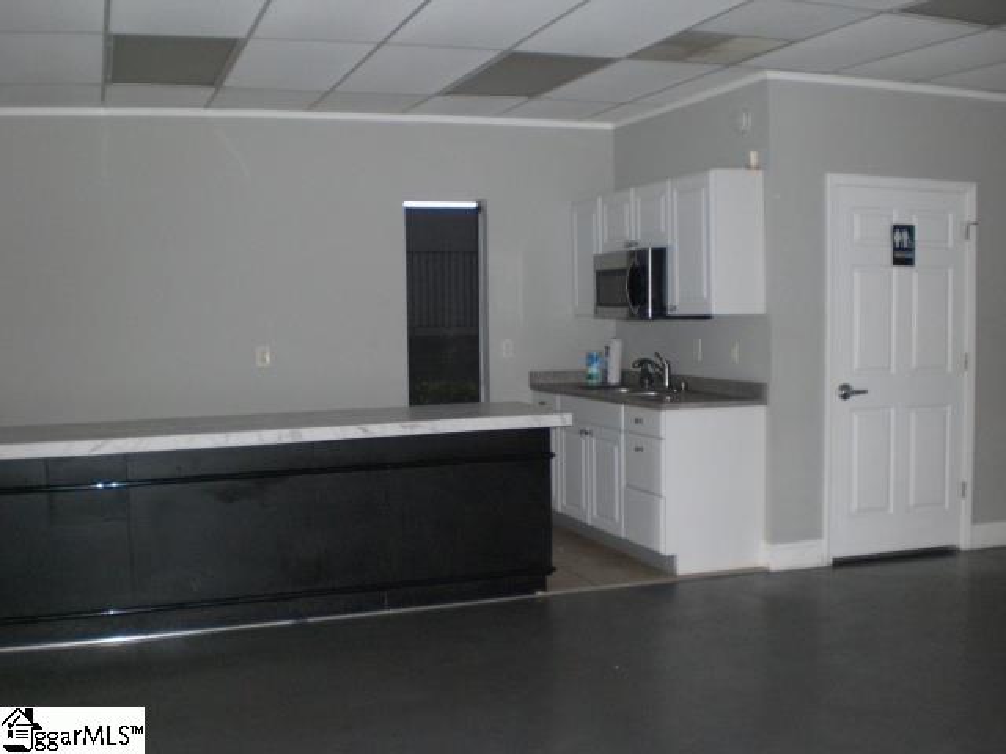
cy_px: 377
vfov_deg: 37.7
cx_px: 503
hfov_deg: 49.0
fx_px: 1104
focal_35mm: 38
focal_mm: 6.3
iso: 200
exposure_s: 1/60
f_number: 3.1
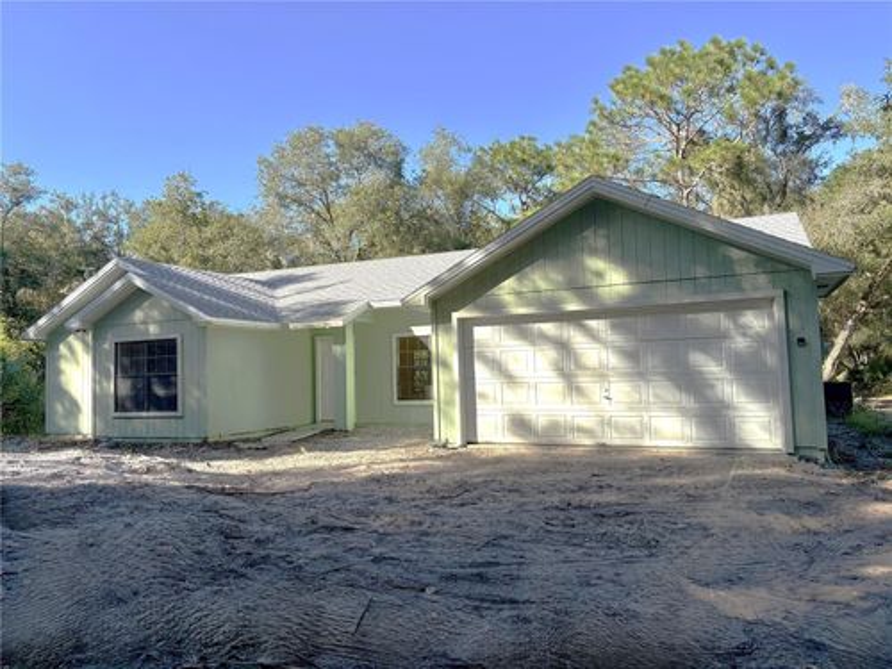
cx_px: 446
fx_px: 670
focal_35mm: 26
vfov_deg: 53.1
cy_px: 334
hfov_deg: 67.3
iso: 50
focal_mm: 5.96
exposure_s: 1/1393
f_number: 1.6
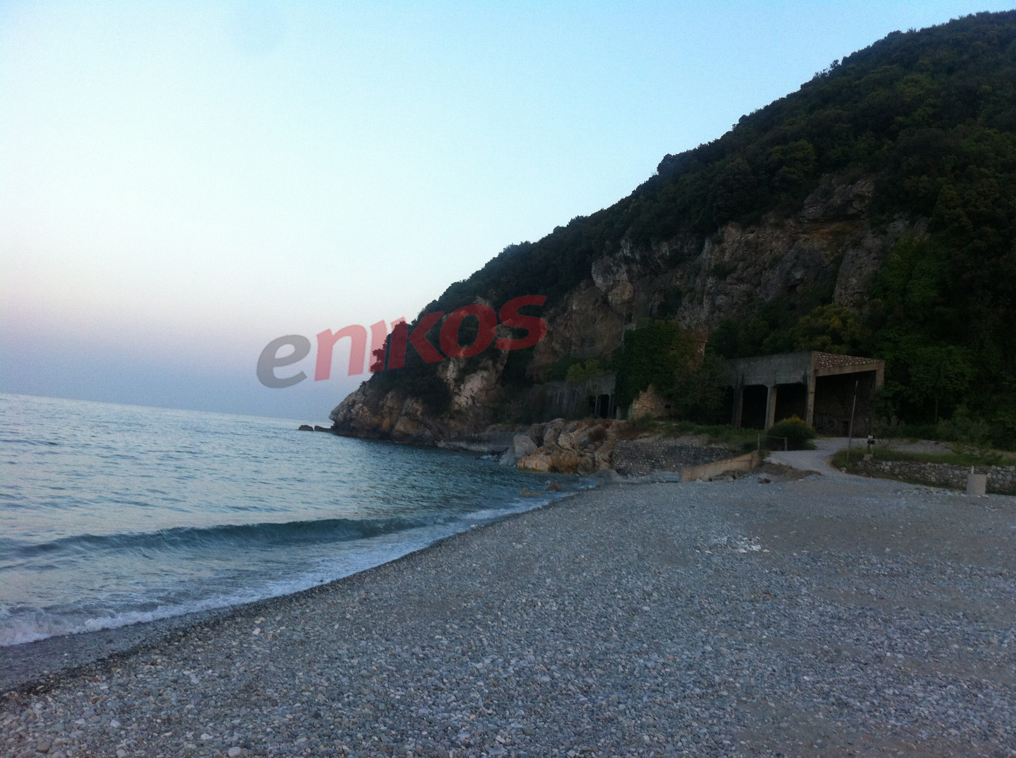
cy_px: 379
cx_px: 508
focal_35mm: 35
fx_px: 1026
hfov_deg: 52.7
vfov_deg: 40.6
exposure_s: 1/120
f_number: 2.8
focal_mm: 3.85
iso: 100
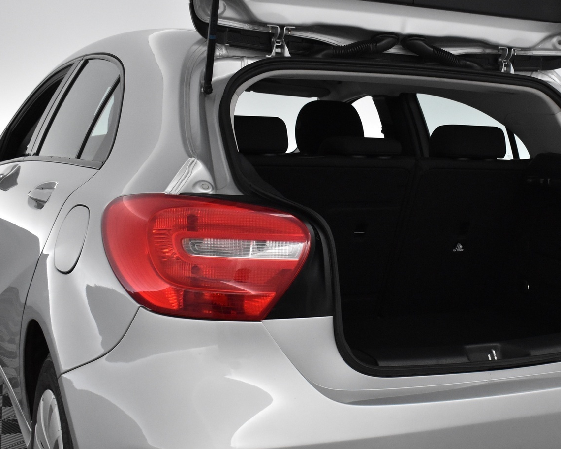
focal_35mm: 56
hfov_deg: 33.2
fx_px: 930
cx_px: 387
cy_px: 239
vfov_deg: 27.1
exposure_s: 1/160
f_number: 6.3
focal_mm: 28
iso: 3200
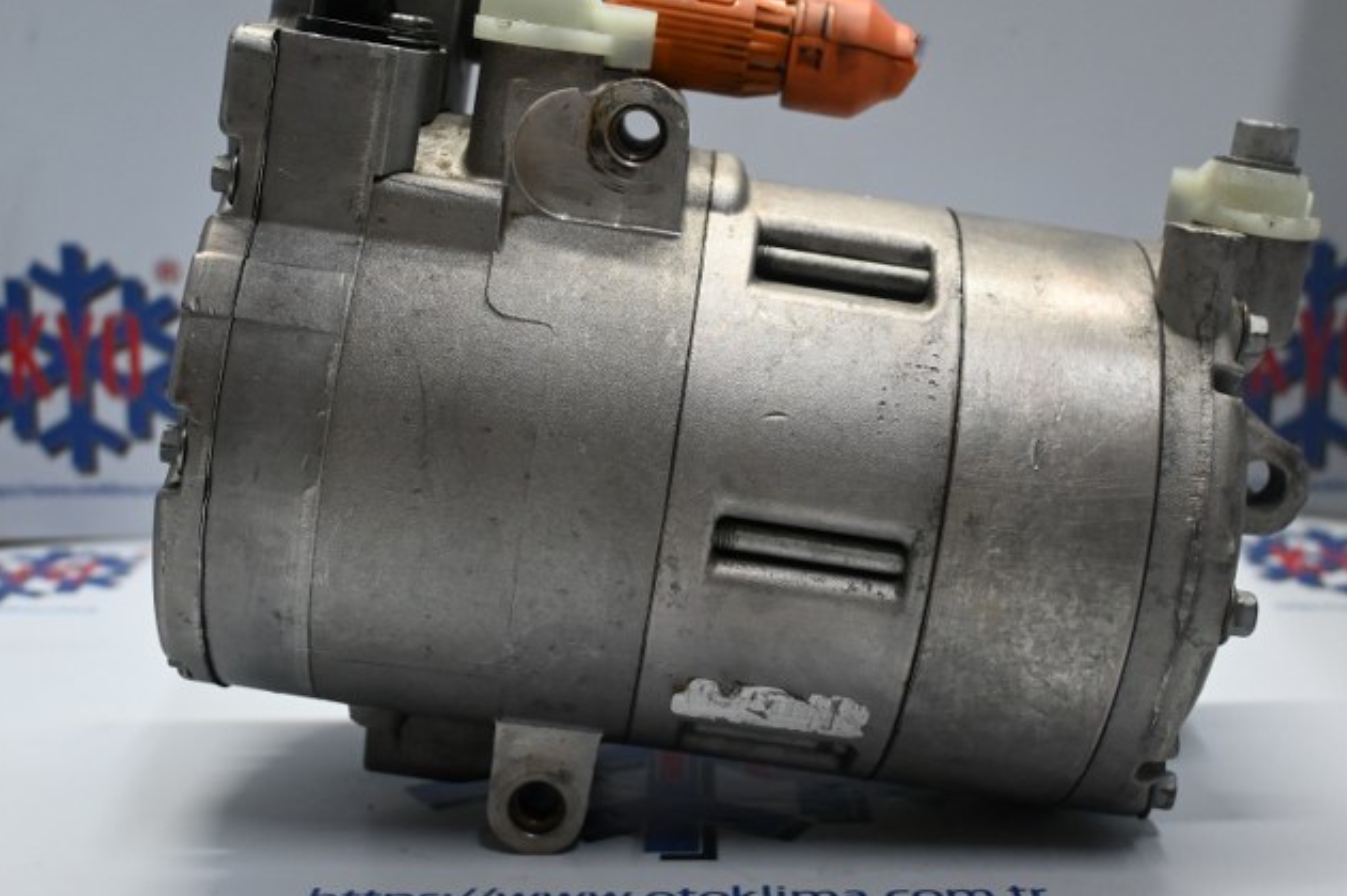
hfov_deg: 38.0
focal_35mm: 52
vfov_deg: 25.8
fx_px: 1956
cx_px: 672
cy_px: 374
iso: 1250
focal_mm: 27.5
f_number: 4.5
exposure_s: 1/125
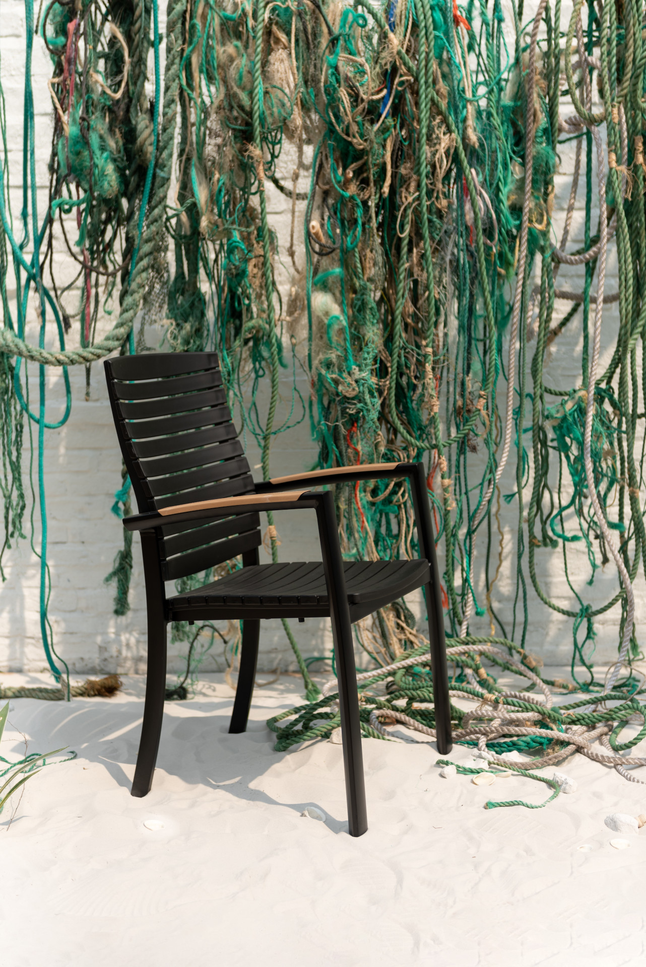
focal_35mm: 55
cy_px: 484
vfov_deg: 36.2
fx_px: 1479
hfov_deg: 24.6
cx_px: 323
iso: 100
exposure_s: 1/3200
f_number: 2.8
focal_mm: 55
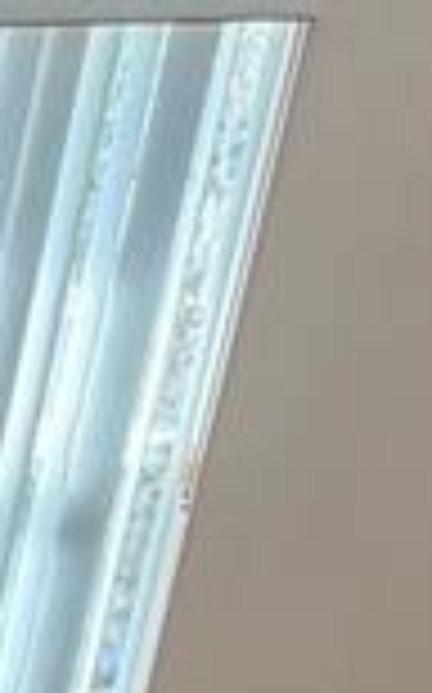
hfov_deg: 8.4
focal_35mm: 116
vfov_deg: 16.4
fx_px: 2189
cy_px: 1044
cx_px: -1076
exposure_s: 1/121
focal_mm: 2.22
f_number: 2.2
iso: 125
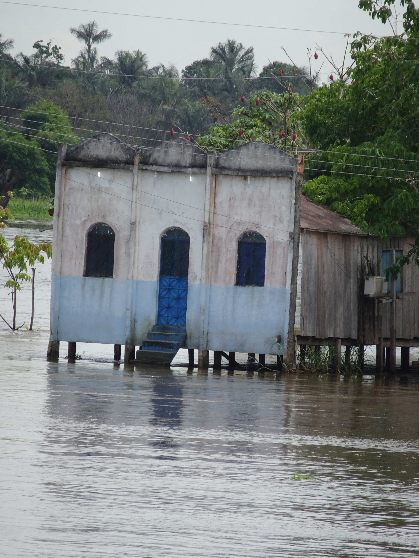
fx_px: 8747
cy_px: 279
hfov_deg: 2.7
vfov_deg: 3.7
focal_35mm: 542
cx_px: 210
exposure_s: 1/320
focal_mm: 92.59
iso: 80
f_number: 6.3
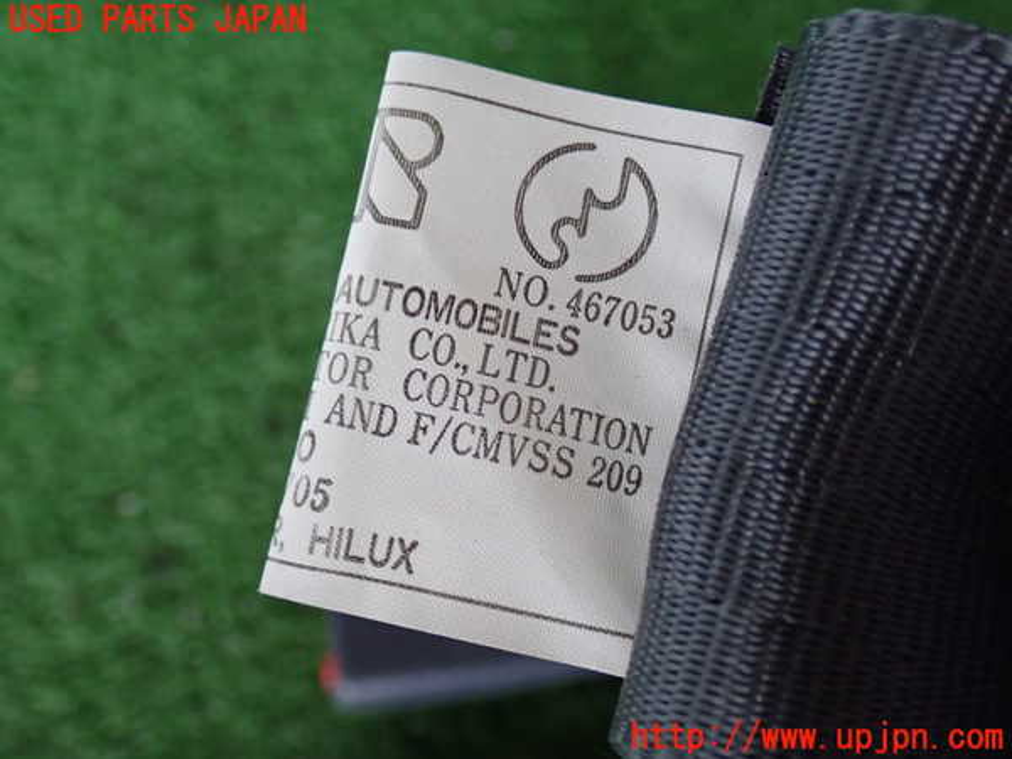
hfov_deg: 40.4
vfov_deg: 30.9
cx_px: 506
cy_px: 380
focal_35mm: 47
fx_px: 1374
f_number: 3.1
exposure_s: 1/50
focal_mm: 8.4
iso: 640
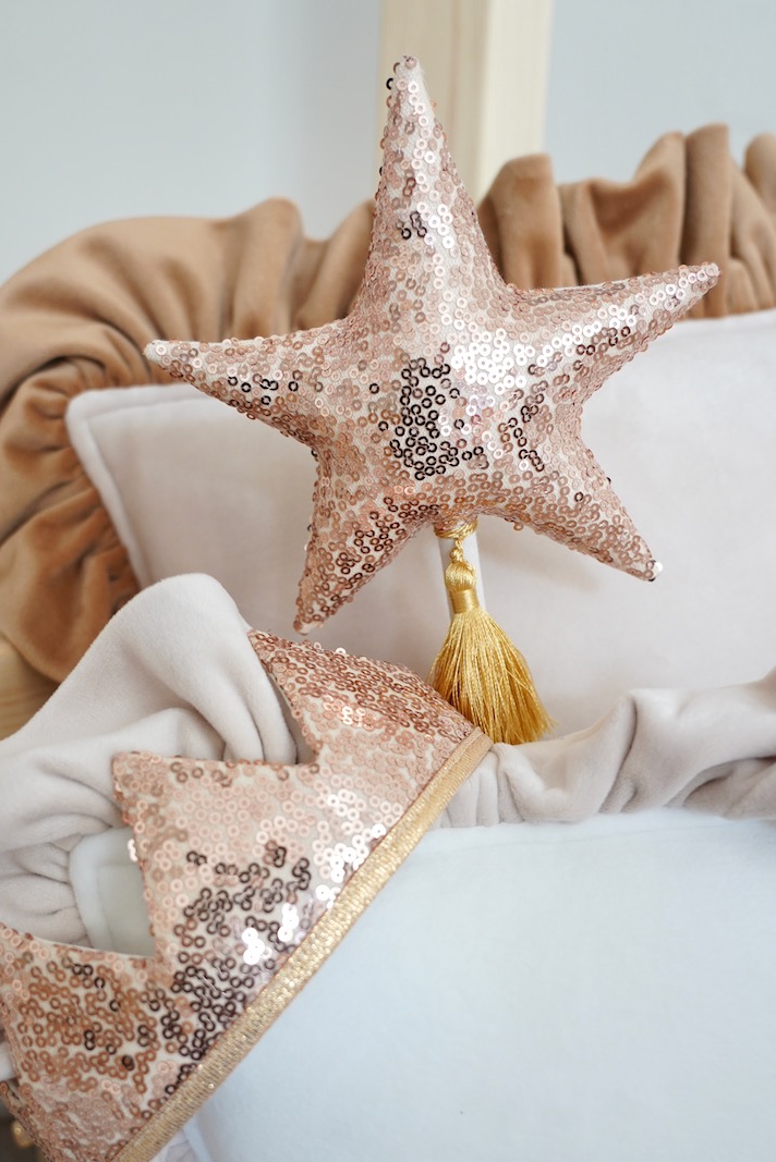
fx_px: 1163
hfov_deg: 36.8
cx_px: 325
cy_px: 646
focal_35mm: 36
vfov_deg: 53.0
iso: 1000
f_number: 4.5
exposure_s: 1/25
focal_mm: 30
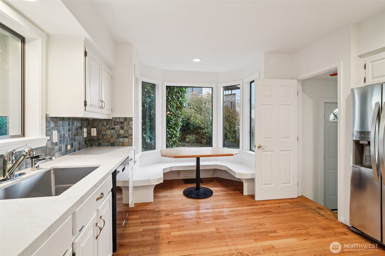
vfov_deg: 73.7
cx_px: 192
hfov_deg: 96.7
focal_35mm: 16
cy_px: 128
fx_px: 171
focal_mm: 16
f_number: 8
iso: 1600
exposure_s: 1/25
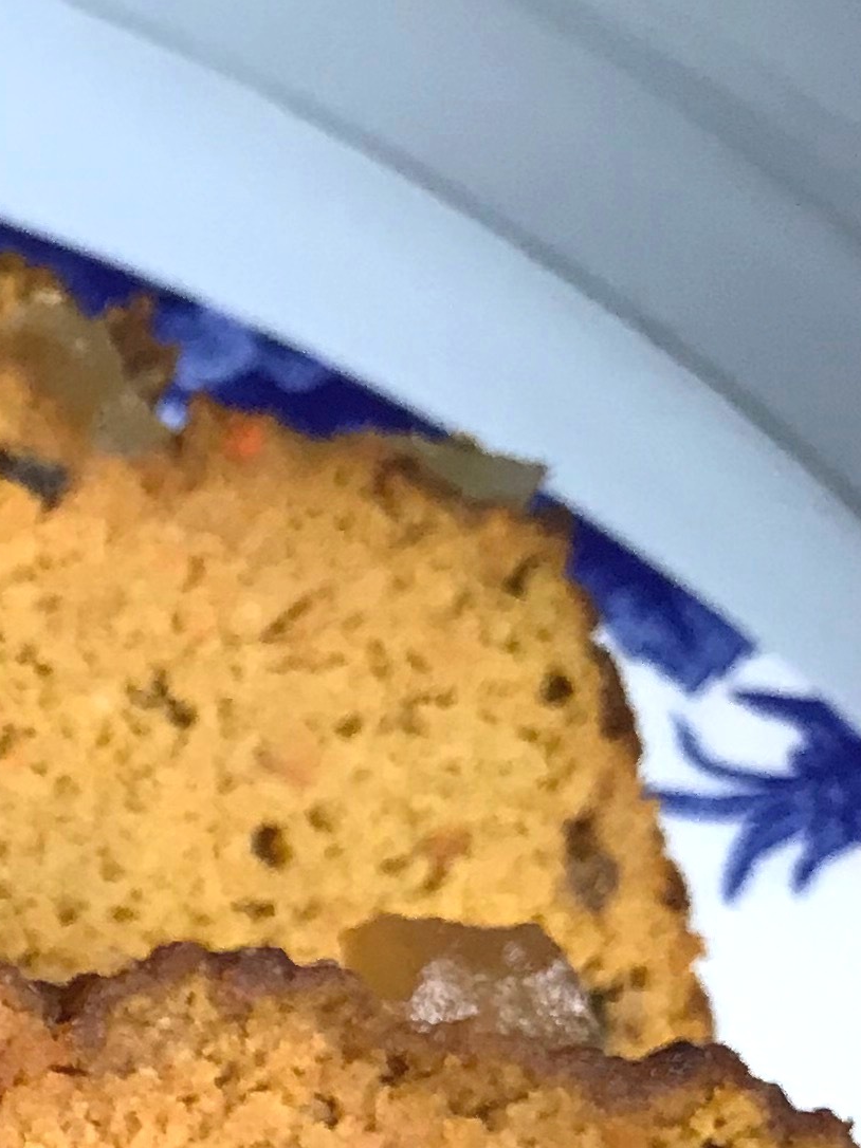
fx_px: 3450
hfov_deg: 13.0
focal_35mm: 104
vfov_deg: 17.1
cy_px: 1724
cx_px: -645
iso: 20
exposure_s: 1/30
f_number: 1.8
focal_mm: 3.99
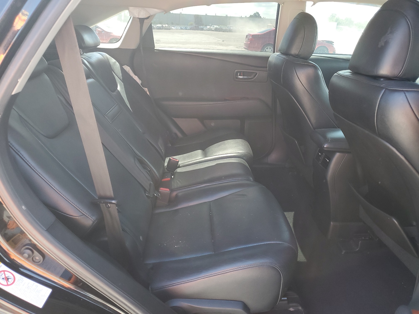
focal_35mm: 26
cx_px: 210
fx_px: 315
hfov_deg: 67.3
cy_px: 157
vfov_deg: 53.1
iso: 63
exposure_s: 1/120
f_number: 1.5
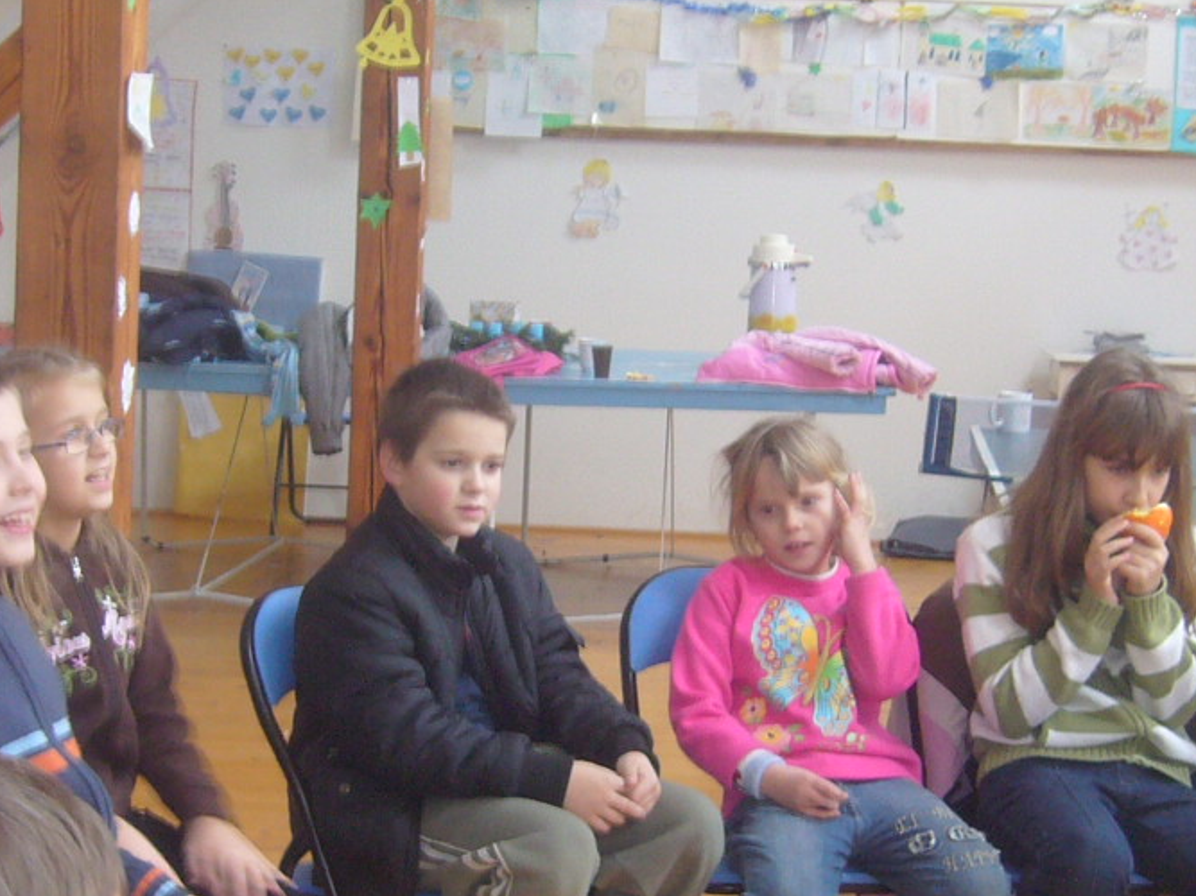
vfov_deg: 17.5
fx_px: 2902
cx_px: 590
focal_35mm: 84
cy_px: 539
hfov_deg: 23.3
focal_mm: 5.8
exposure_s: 1/8
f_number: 2.8
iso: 100
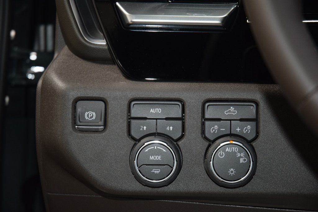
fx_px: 928
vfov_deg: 13.0
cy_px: 106
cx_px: 159
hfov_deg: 19.5
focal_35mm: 105
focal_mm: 70
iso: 1600
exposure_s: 1/50
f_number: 4.5
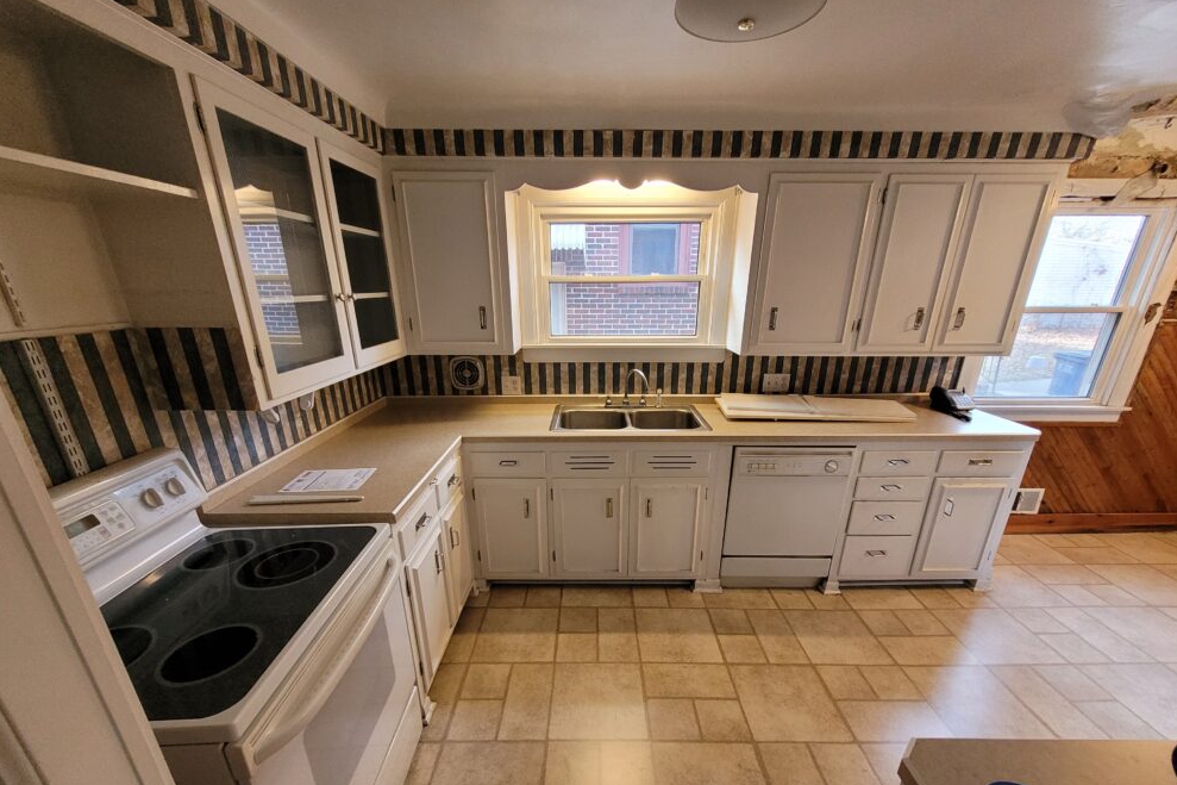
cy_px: 446
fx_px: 458
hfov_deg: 104.3
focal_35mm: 14
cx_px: 584
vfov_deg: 80.8
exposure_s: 1/60
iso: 400
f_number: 2.2
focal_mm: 1.74
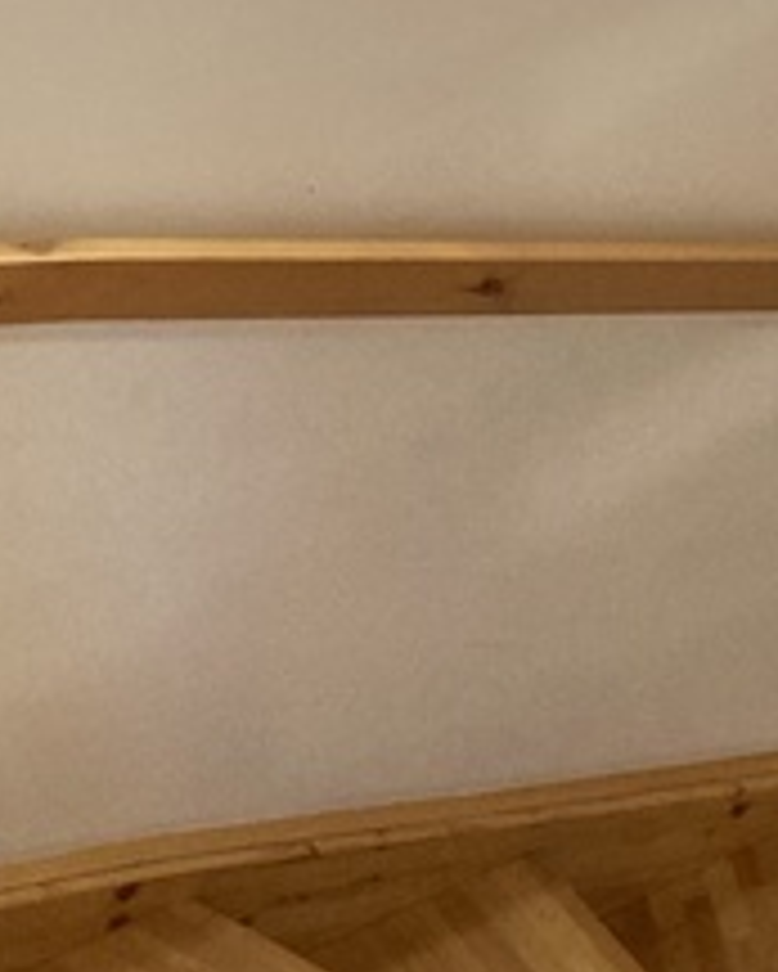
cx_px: 1003
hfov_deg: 15.2
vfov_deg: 19.3
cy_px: 27
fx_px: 2790
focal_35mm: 97
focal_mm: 3.99
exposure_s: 1/50
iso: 320
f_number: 1.8
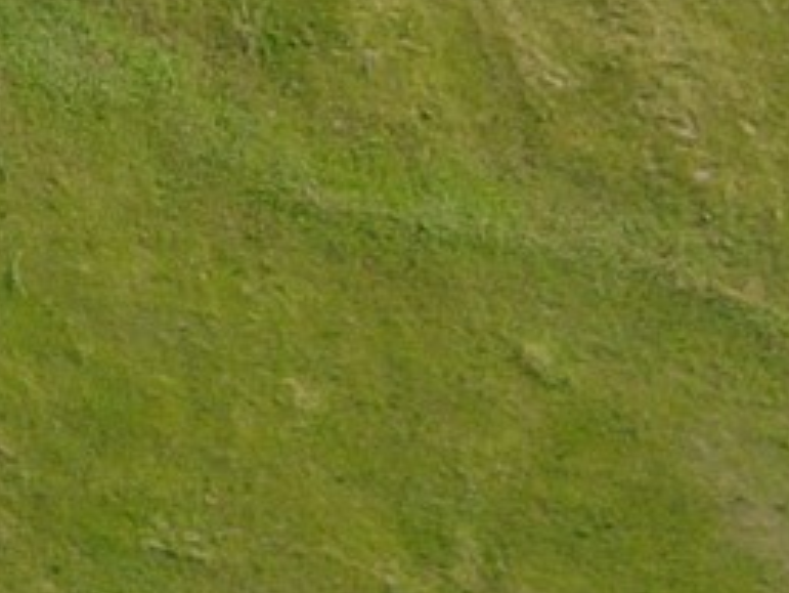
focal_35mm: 191
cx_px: -2032
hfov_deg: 7.9
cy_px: -1490
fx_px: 4355
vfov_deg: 6.7
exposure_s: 1/320
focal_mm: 4.5
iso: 100
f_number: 2.8
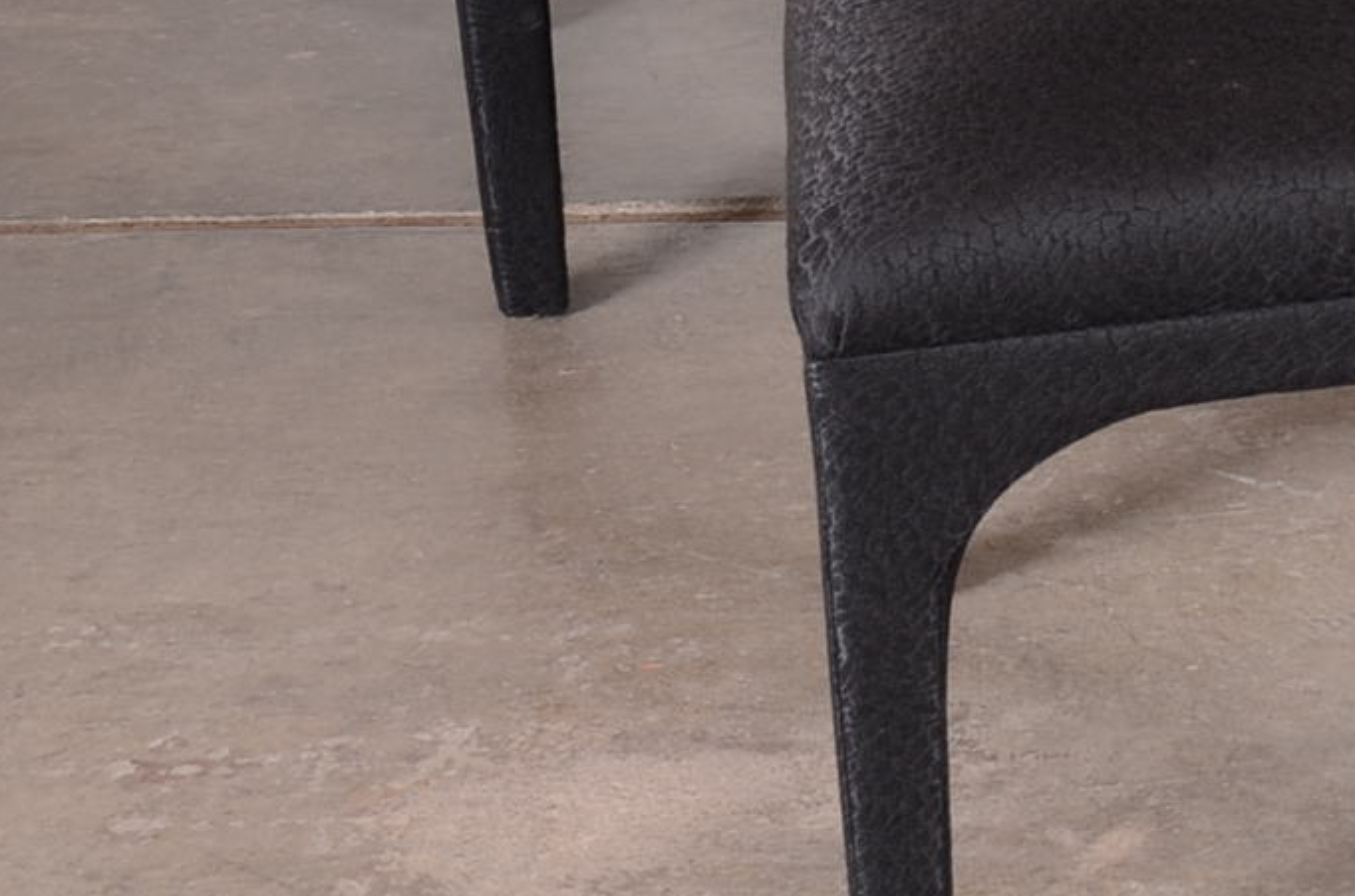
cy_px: -314
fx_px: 5294
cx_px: 2422
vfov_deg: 9.5
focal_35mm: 141
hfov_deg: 13.2
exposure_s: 1/125
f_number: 9
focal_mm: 26
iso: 160
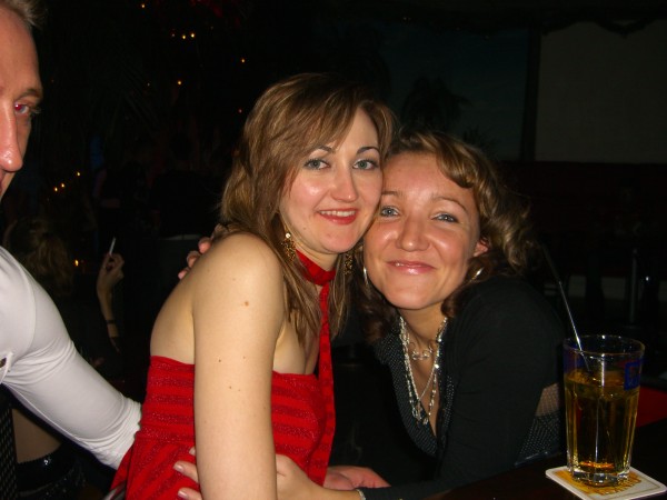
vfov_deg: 37.7
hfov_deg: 49.0
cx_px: 334
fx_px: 732
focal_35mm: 38
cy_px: 250
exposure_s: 1/60
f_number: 2.8
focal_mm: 7.9
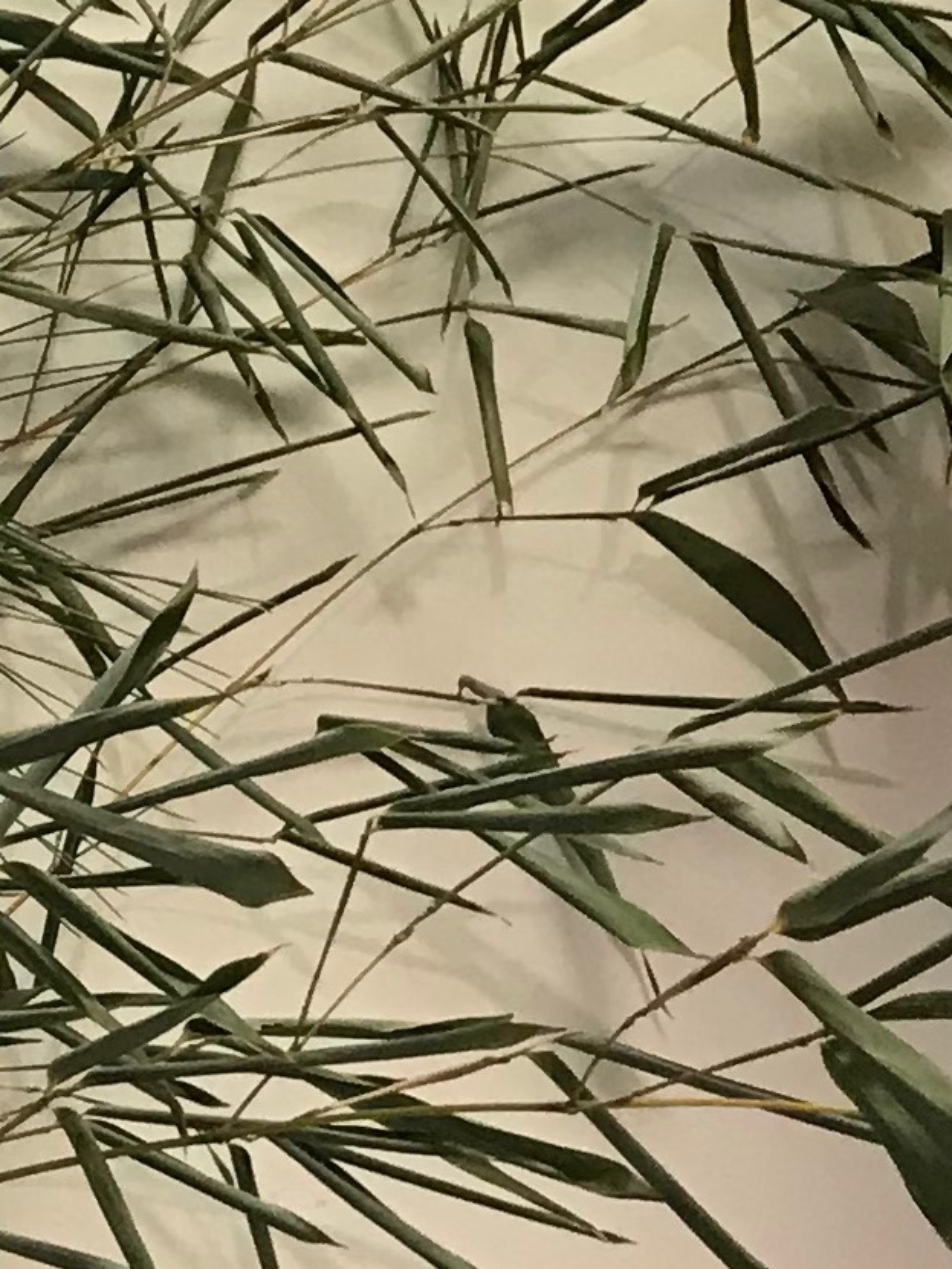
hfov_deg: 10.3
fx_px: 4984
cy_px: 740
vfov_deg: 14.5
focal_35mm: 136
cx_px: -735
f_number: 1.8
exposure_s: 1/24
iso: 40
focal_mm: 3.99
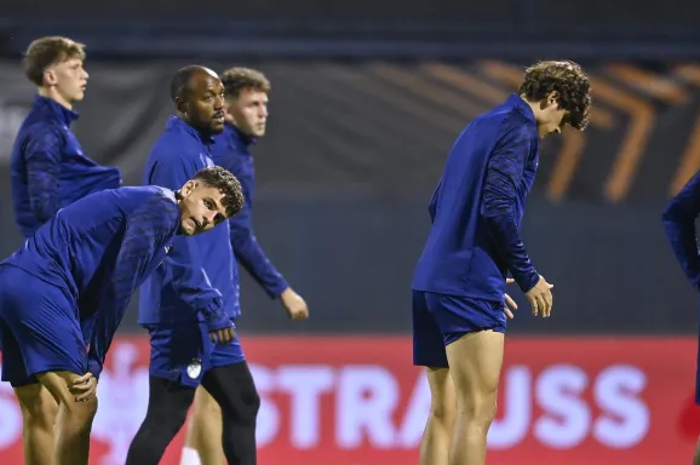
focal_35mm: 526
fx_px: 10216
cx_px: 310
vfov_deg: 2.6
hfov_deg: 3.9
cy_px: 301
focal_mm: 400
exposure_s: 1/1600
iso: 4000
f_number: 2.8
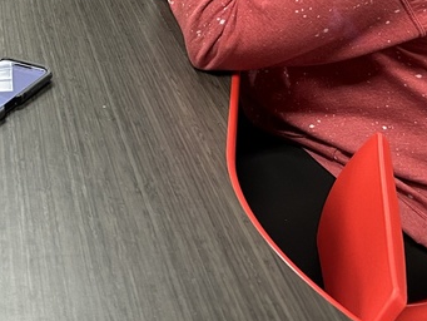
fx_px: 962
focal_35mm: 78
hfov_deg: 23.6
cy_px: -94
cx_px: -28
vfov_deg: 17.7
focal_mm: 5.7
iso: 160
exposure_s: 1/60
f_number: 1.5
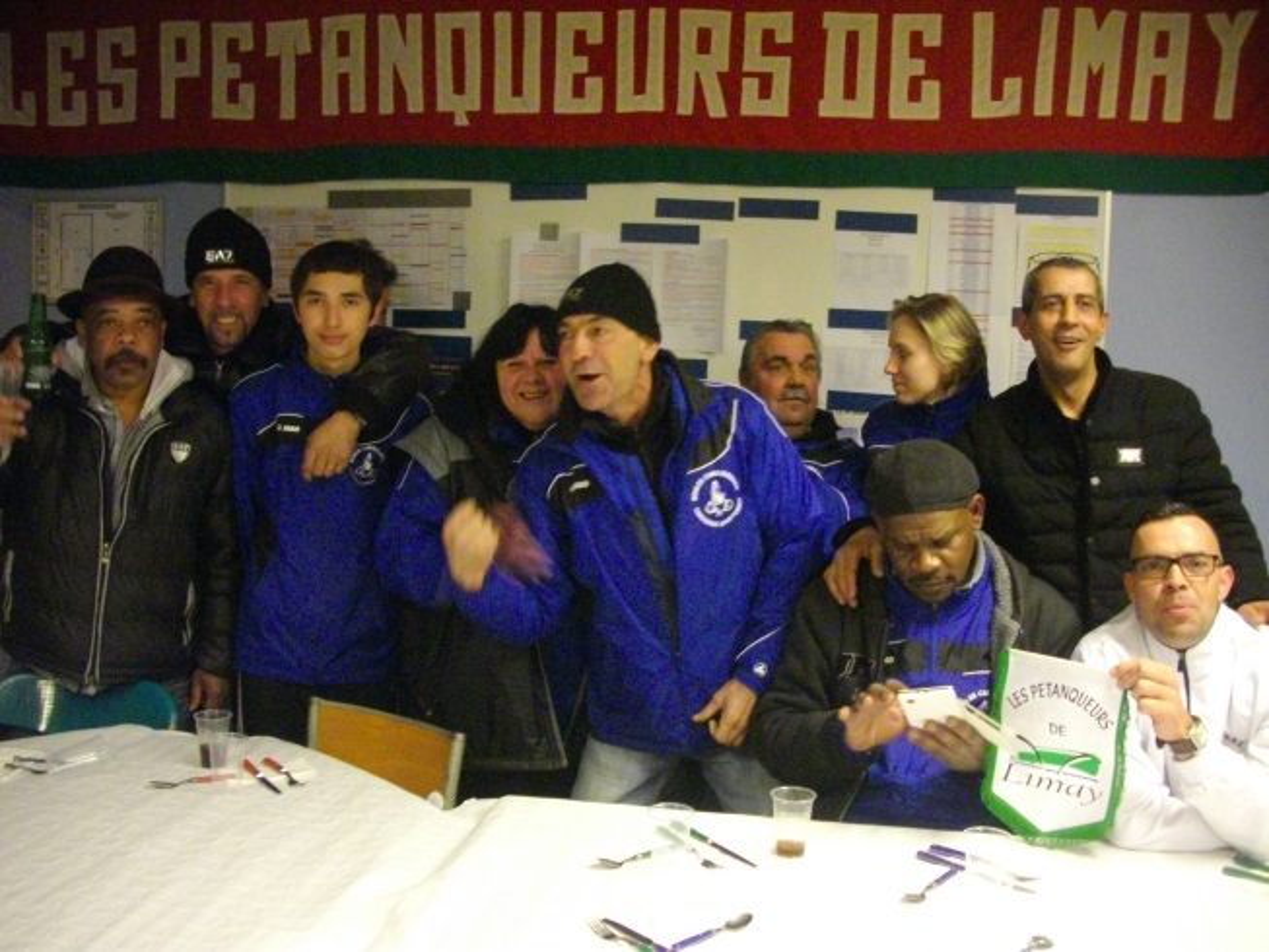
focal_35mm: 37
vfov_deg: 38.7
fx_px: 1357
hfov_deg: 50.1
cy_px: 476
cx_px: 634
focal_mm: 6.2
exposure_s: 1/25
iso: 800
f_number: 2.8
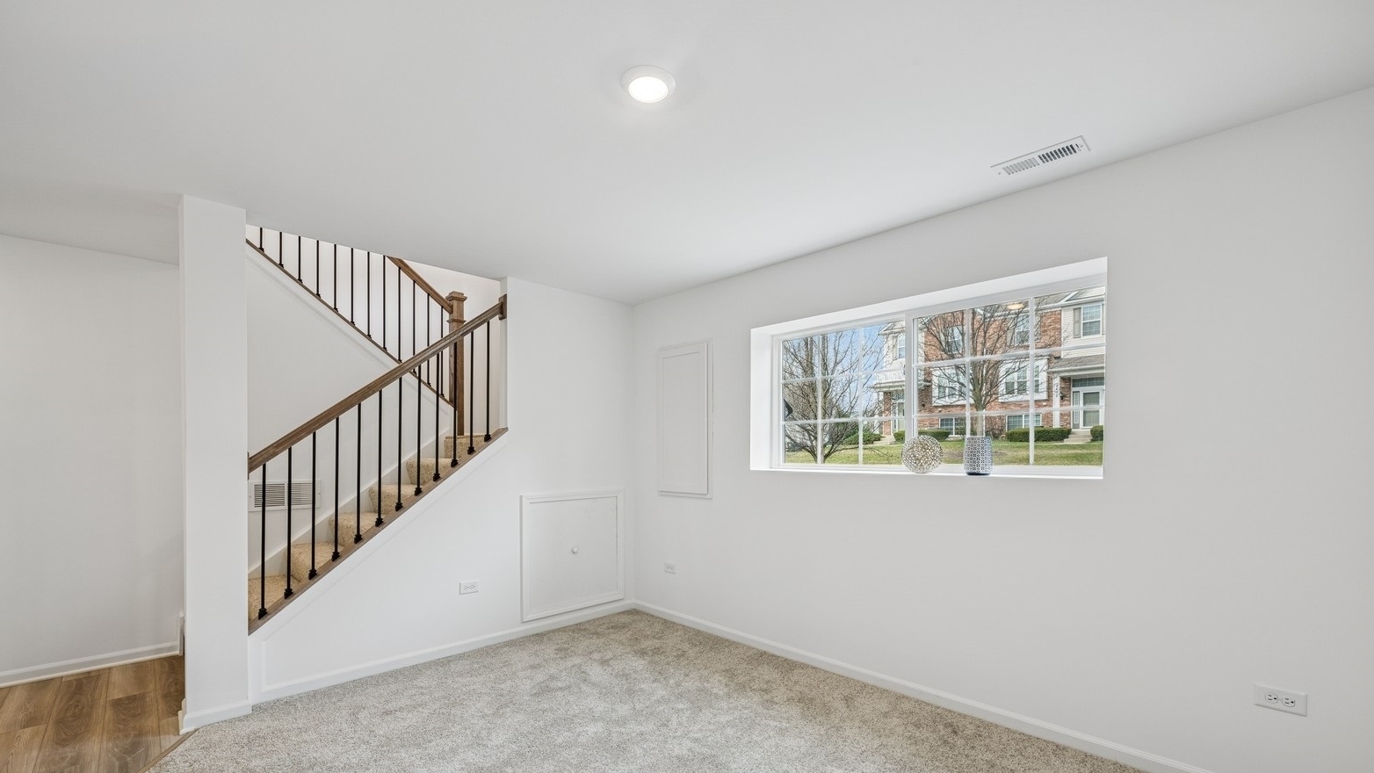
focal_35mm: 15
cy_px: 456
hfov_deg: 103.0
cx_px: 680
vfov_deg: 70.0
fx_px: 547
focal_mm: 14
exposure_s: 1/30
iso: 200
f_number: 9.5
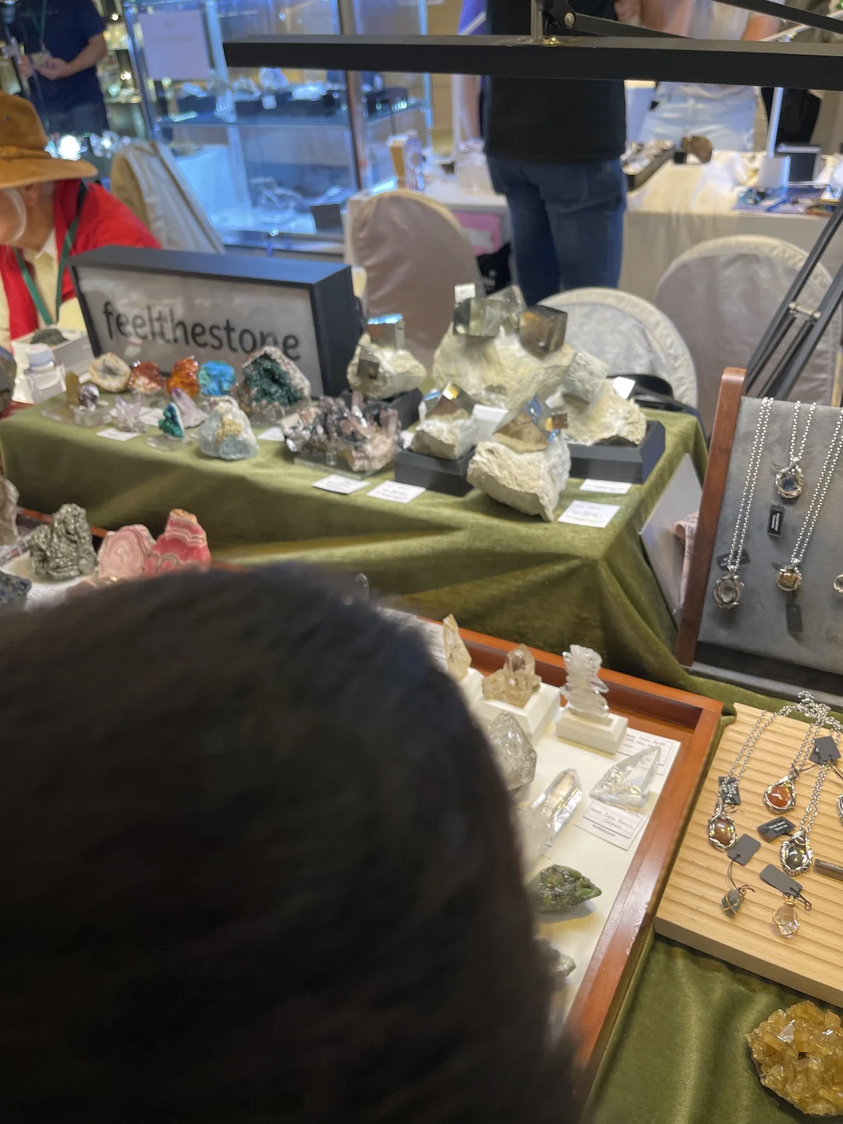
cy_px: 562
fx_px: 812
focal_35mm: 25
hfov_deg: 54.9
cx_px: 422
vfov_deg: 69.4
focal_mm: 5.1
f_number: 1.6
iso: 100
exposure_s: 1/100
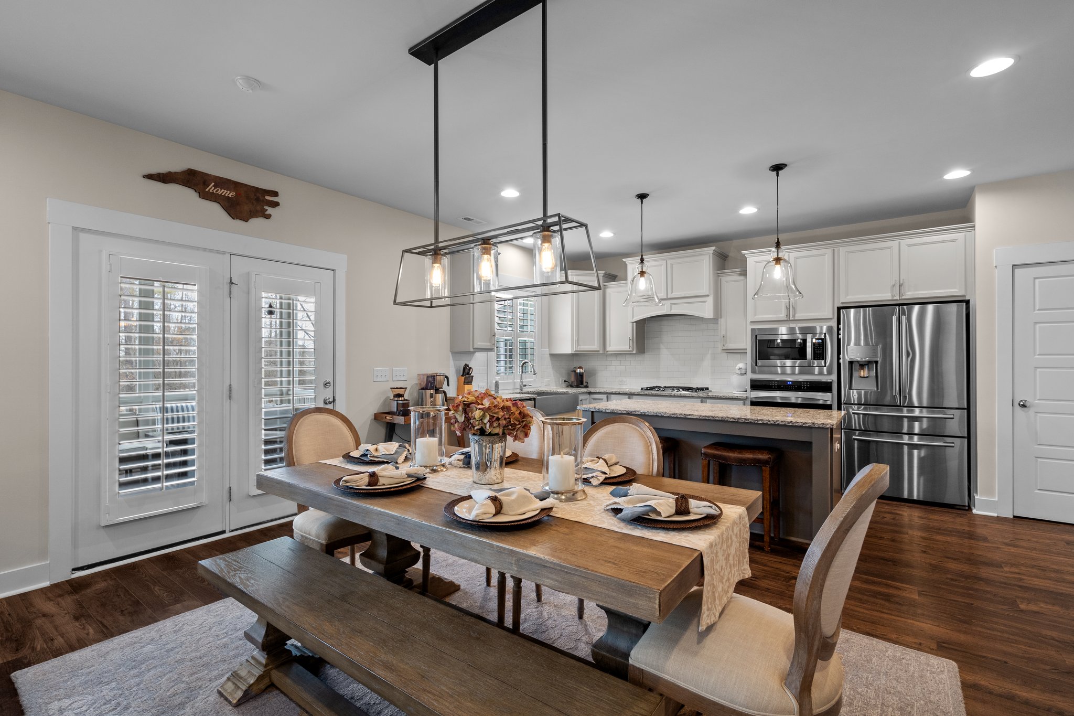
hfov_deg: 96.7
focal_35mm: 16
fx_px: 477
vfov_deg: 73.7
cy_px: 358
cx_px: 537
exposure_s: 1/1.43
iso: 400
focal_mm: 16
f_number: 8
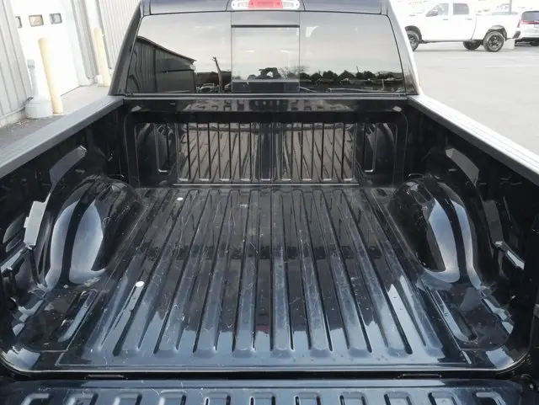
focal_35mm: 34
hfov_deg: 53.9
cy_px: 202
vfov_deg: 41.8
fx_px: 530
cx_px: 270
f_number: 20
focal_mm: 17
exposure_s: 1/25
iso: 3200
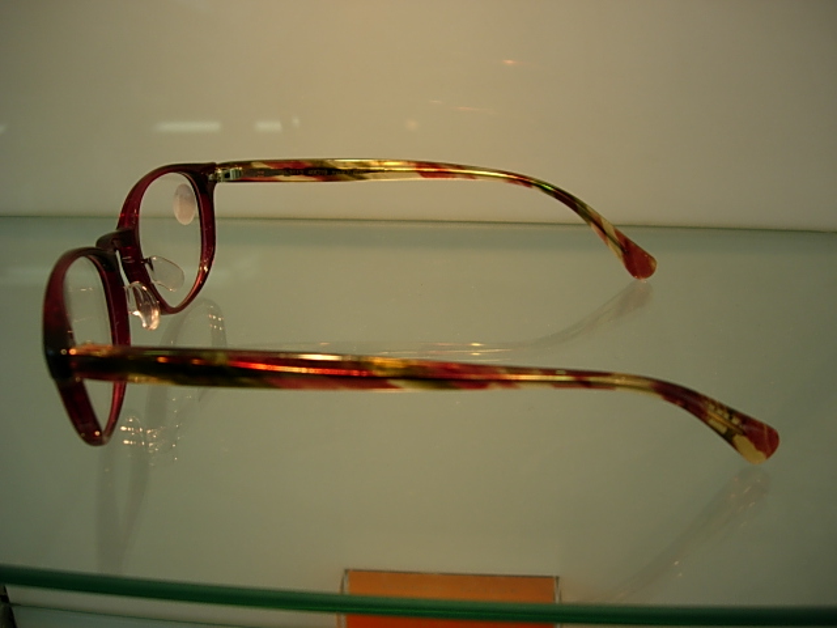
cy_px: 314
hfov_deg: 49.0
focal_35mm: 38
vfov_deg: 37.7
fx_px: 919
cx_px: 418
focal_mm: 7.8
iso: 64
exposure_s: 1/111
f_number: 2.8
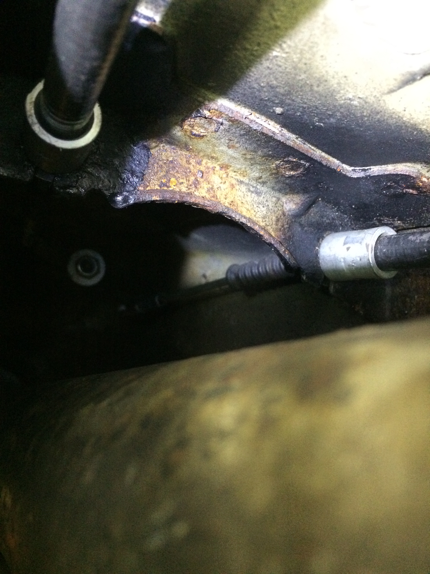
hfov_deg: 48.2
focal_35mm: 29
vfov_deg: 61.7
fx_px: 480
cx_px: 215
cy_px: 287
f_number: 2.2
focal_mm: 4.15
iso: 320
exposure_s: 1/30
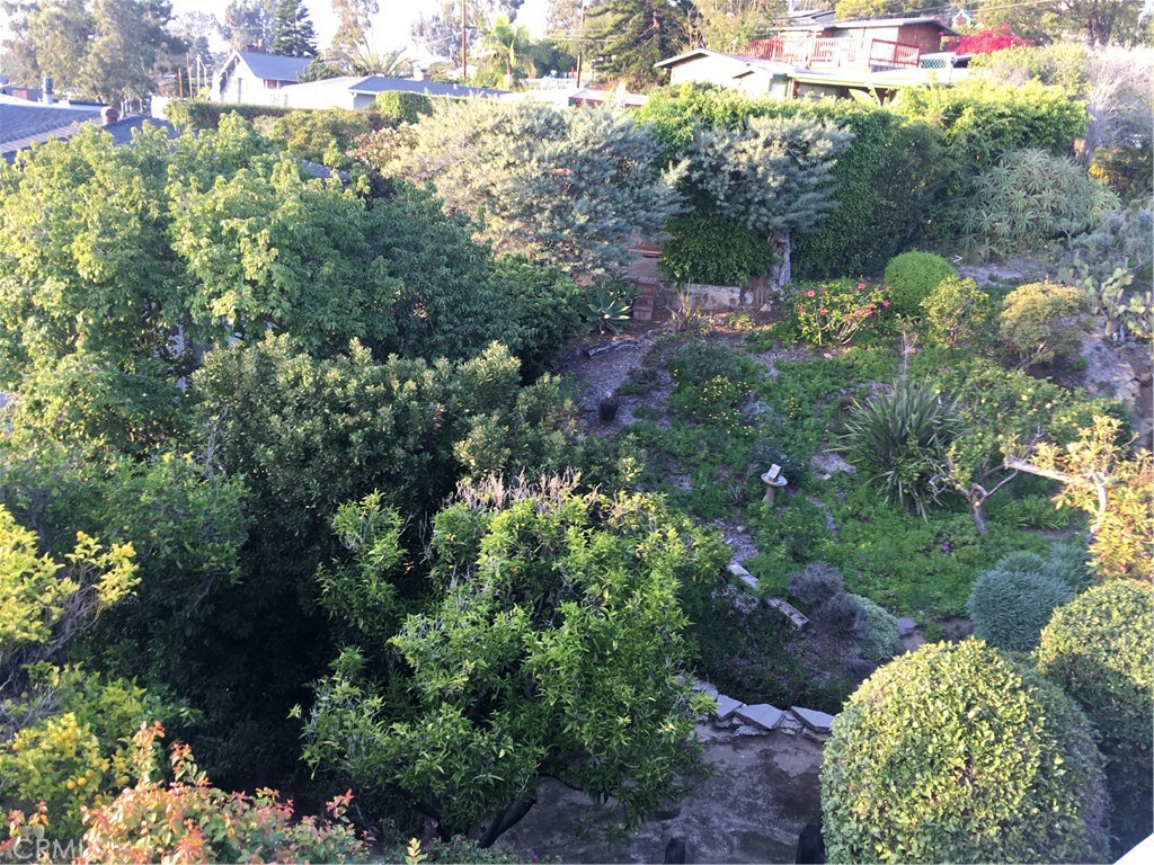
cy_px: 432
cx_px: 577
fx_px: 967
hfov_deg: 61.7
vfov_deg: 48.2
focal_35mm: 29
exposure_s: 1/60
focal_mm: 4.15
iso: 25
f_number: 2.2
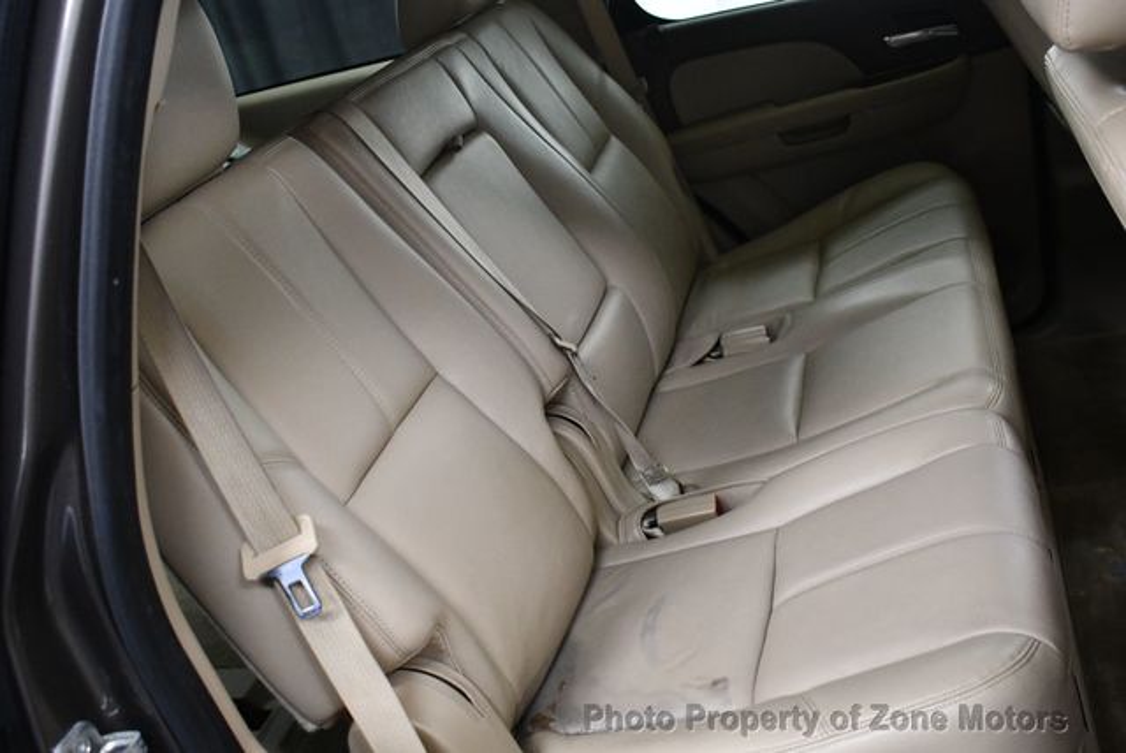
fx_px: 1127
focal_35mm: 36
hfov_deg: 53.1
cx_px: 563
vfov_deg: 36.9
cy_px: 376
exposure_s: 1/125
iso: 2200
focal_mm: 18
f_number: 3.5
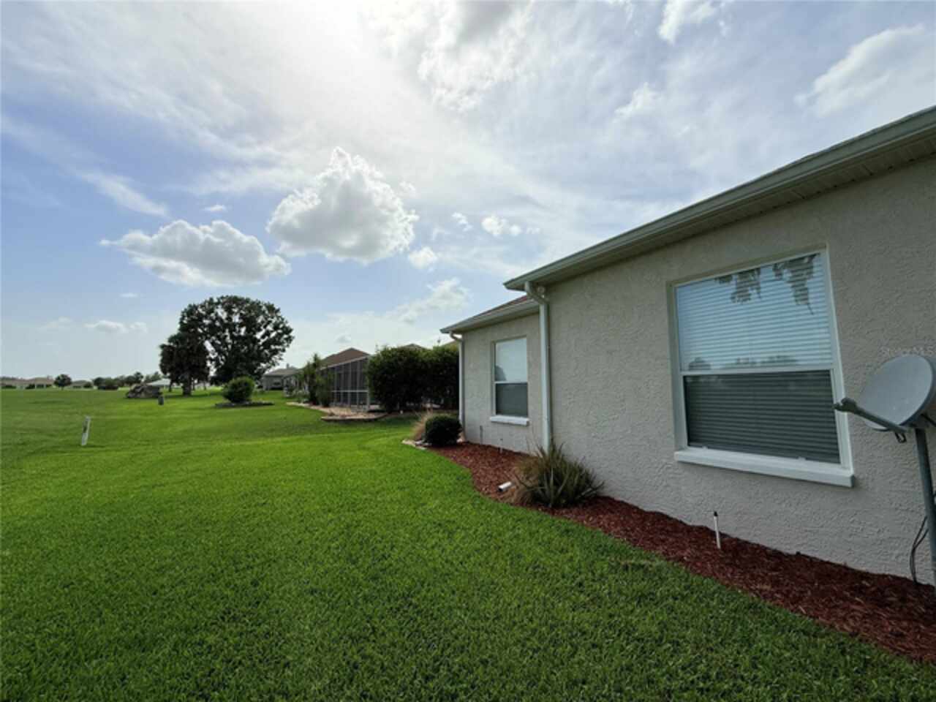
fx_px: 379
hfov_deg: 102.1
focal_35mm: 14
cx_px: 468
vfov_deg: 85.7
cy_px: 351
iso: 50
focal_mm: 2.22
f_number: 2.2
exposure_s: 1/4425
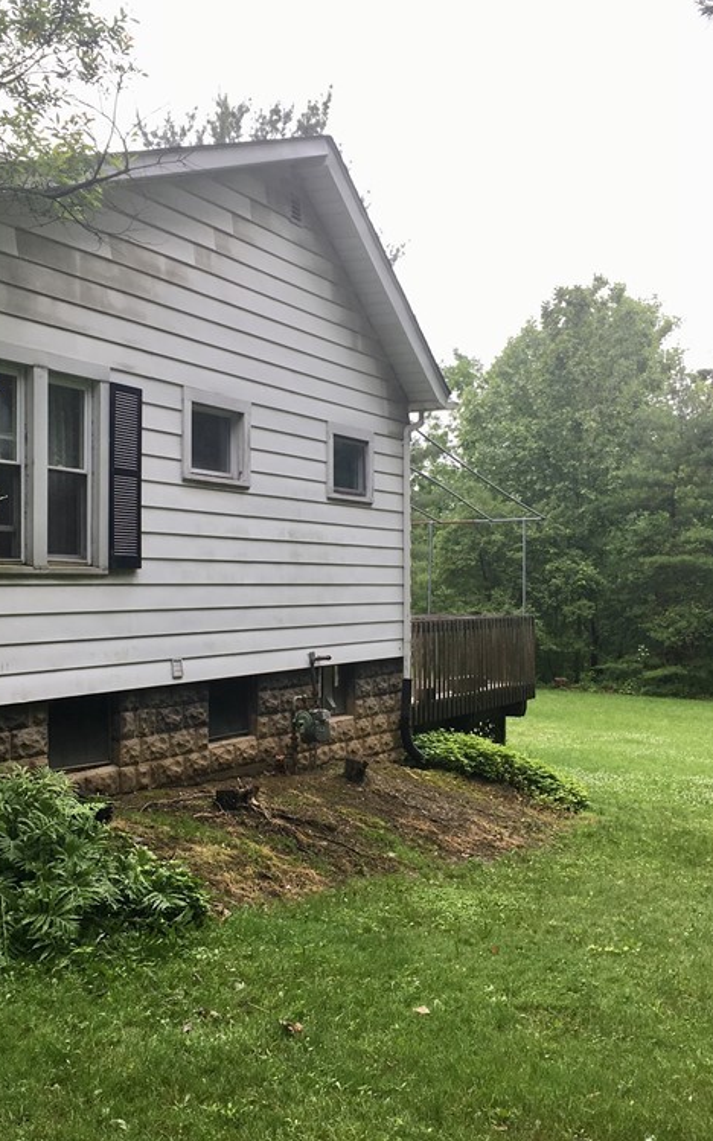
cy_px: 568
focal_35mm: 42
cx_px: 273
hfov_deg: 30.4
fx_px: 1306
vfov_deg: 47.2
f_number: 2.2
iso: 25
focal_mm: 4.15
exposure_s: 1/207
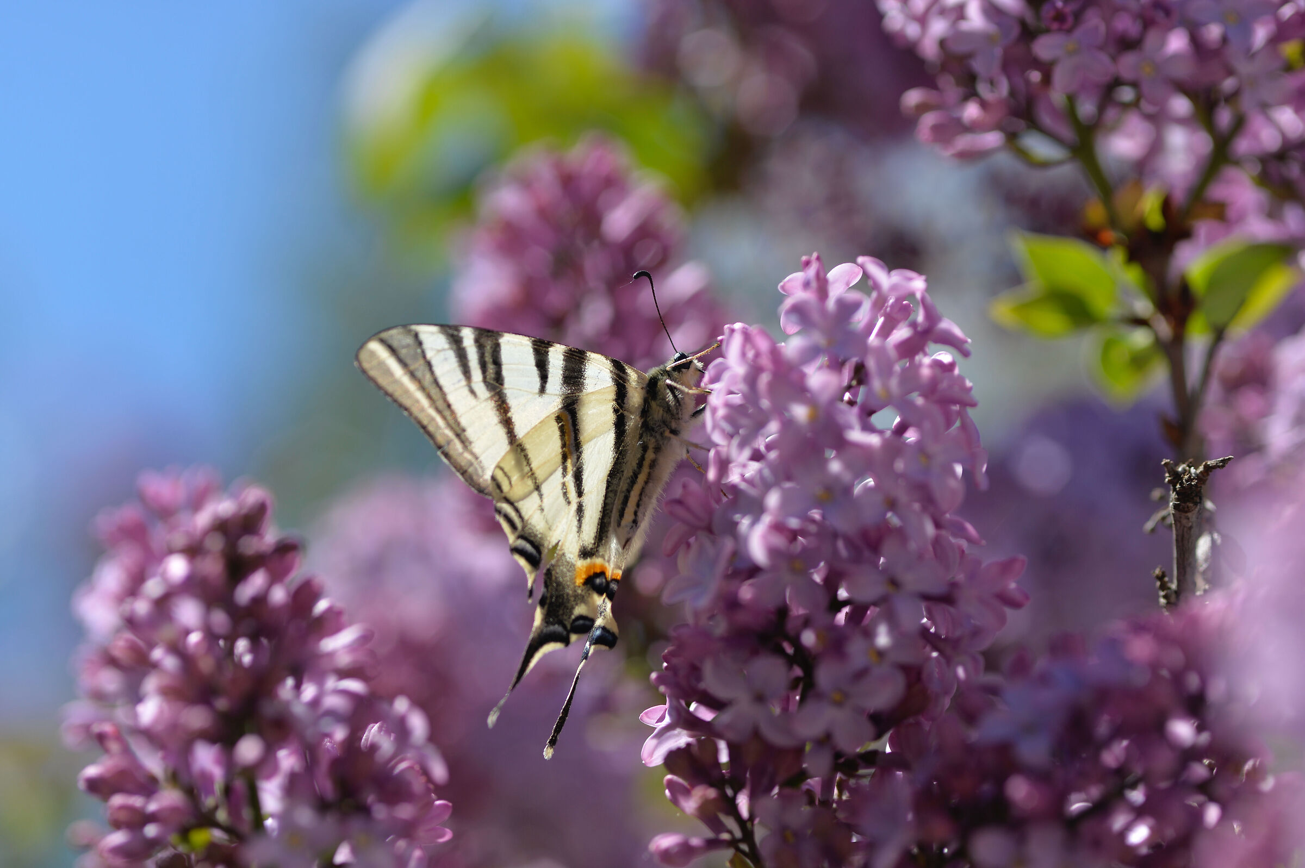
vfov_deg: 13.0
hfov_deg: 19.5
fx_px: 3804
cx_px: 652
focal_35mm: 105
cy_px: 434
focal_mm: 105
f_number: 4
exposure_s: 1/1000
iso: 100
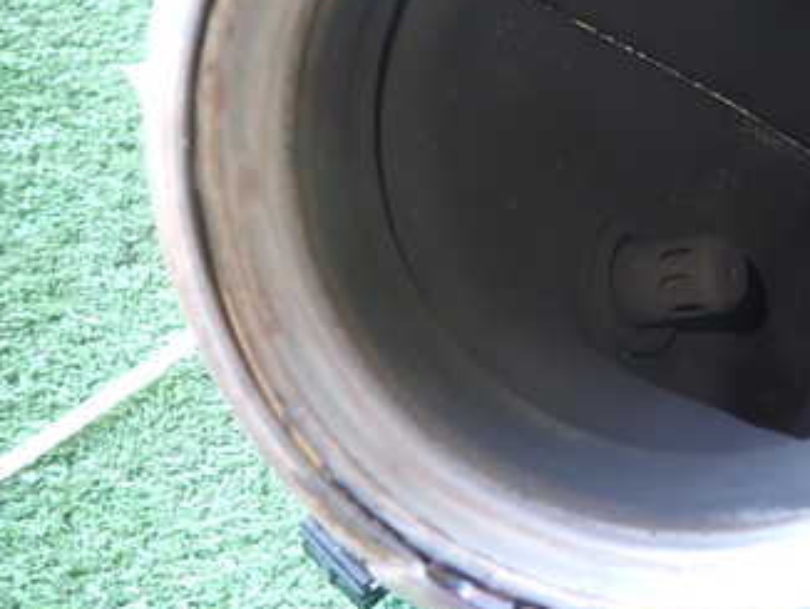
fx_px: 1077
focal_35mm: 46
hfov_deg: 39.1
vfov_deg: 31.3
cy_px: 191
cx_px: 686
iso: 200
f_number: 2
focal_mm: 4.5
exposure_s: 1/40
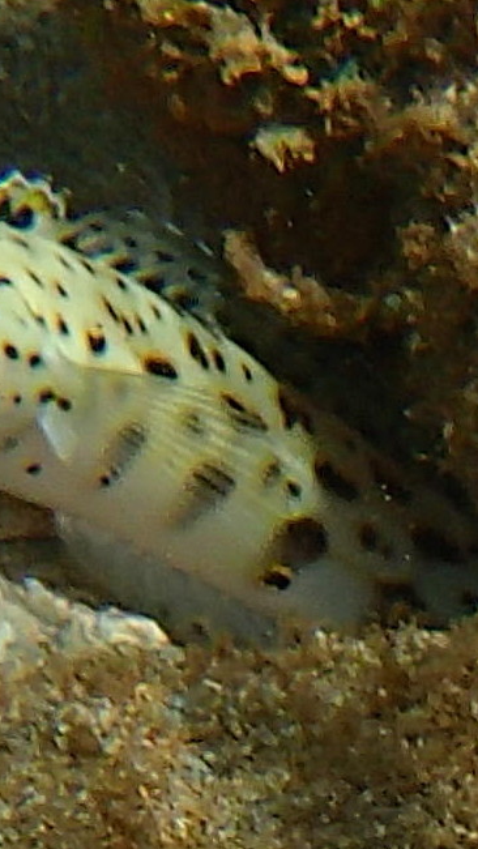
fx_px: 1328
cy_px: 412
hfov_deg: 19.9
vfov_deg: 35.4
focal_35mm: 59
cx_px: 13
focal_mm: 5.9
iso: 100
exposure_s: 1/250
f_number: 9
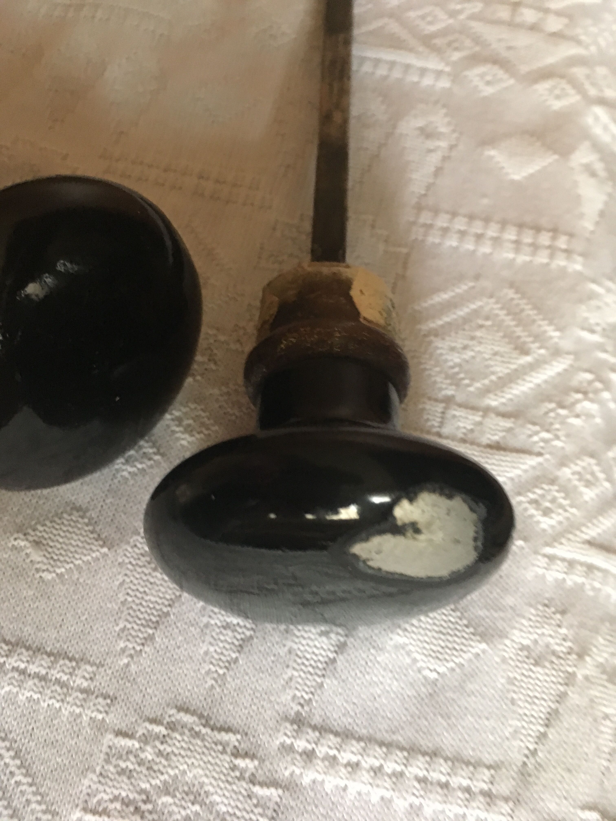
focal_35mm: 29
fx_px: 688
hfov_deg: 48.2
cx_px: 308
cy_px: 410
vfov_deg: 61.7
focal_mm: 4.15
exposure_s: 1/17
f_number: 2.2
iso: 500
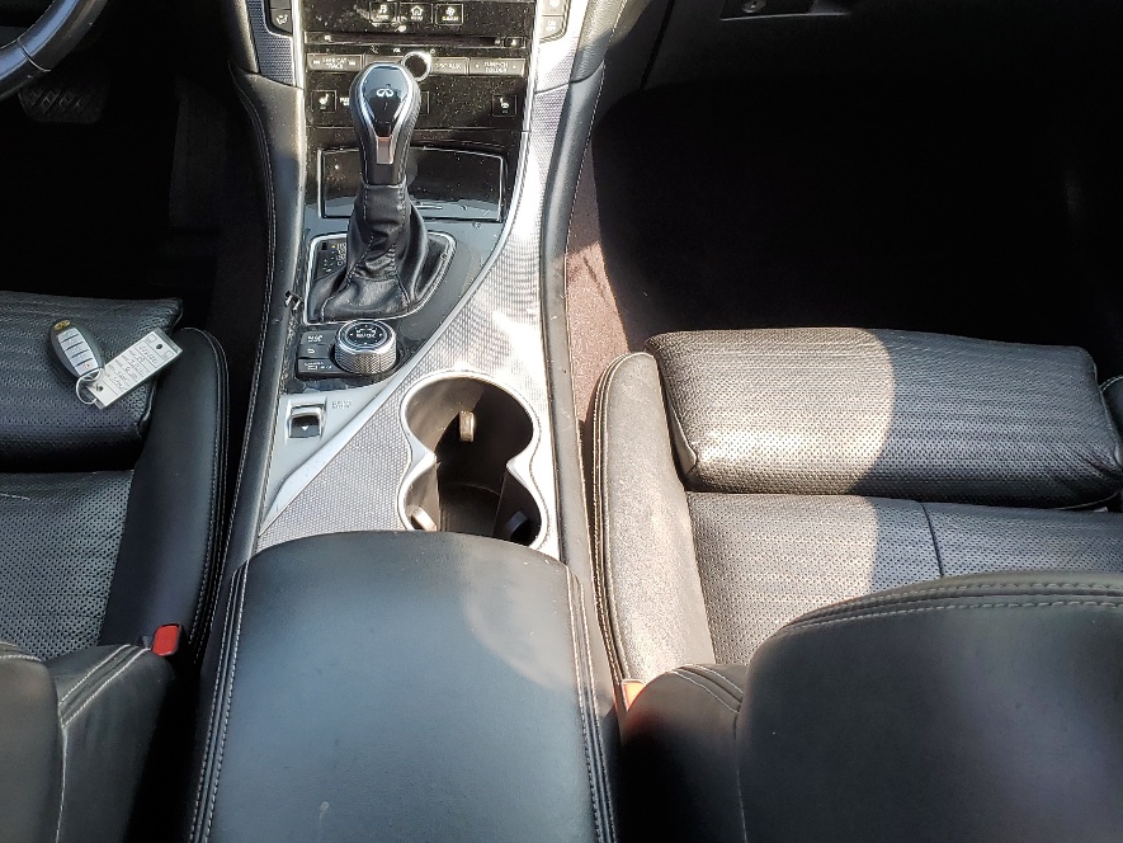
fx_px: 1525
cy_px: 270
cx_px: 420
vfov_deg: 30.6
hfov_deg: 40.1
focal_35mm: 47
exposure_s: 1/303
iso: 50
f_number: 1.5
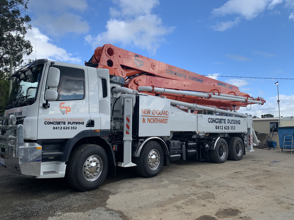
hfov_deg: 65.3
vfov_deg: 51.4
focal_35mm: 27
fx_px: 229
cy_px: 111
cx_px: 144
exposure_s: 1/1124
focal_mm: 4.25
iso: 25
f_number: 1.8
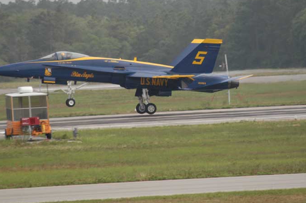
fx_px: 4535
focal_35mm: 534
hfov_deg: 3.9
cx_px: 155
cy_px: 86
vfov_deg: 2.6
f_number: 5.6
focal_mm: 300
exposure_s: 1/1500
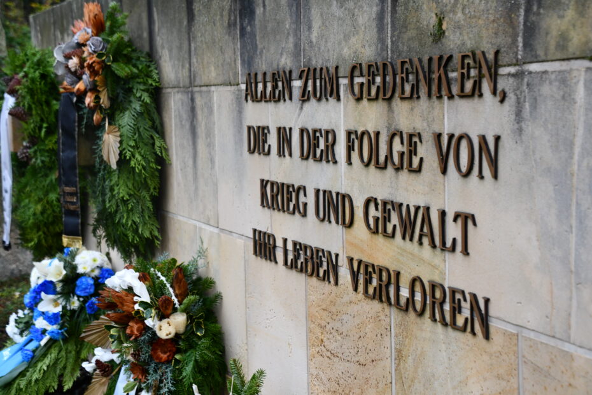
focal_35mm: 60
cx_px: 296
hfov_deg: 33.4
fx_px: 987
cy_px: 198
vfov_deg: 22.6
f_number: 4.2
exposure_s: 1/250
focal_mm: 40
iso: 450
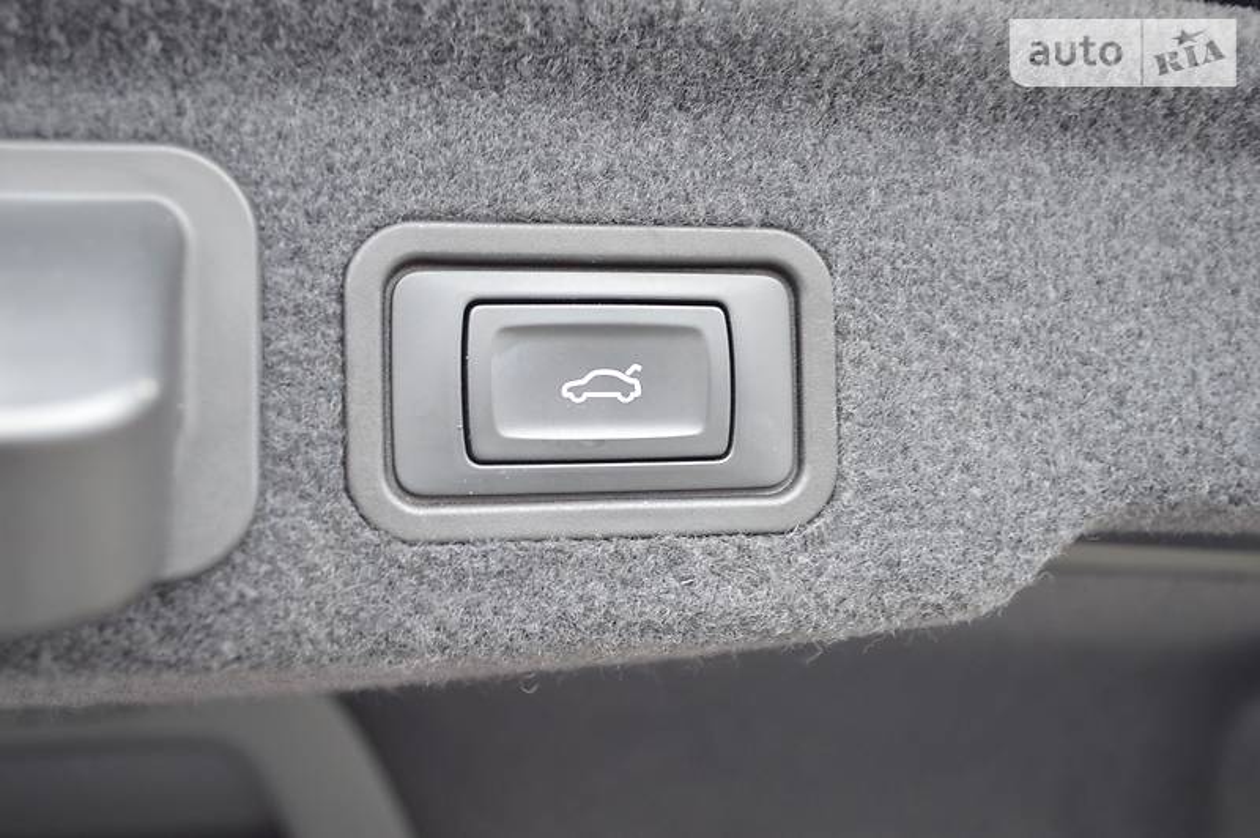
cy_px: 419
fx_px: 1574
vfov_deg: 29.8
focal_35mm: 45
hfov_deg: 43.6
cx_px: 630
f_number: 4.5
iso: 400
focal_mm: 30
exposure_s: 1/30
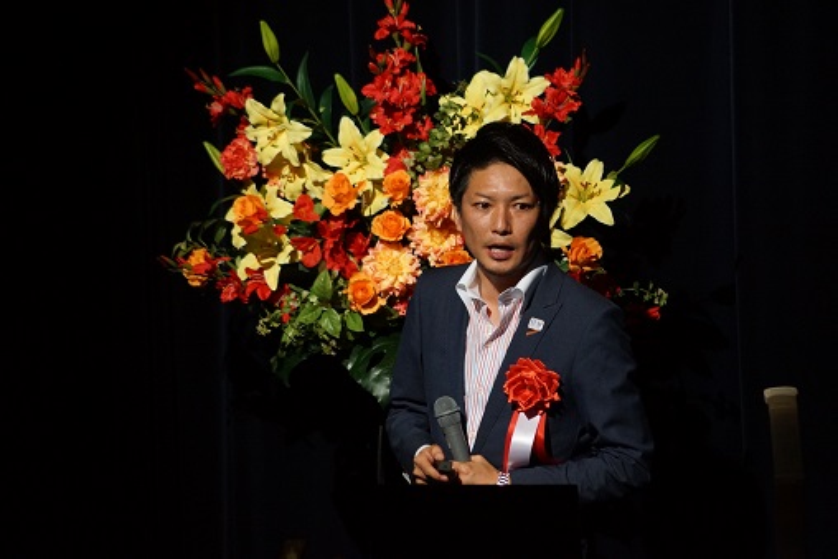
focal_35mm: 300
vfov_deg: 4.6
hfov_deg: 6.9
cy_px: 280
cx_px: 419
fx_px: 6985
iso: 1600
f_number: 5.6
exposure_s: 1/80
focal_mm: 200
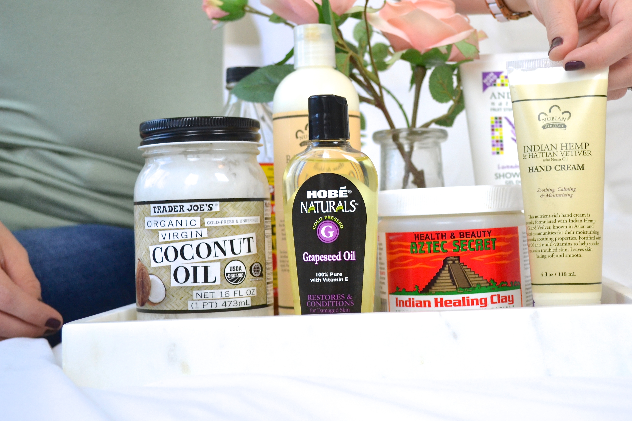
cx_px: 400
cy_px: 161
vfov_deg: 21.9
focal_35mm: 62
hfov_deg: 32.2
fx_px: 1088
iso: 800
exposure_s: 1/125
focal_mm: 32
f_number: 5.6
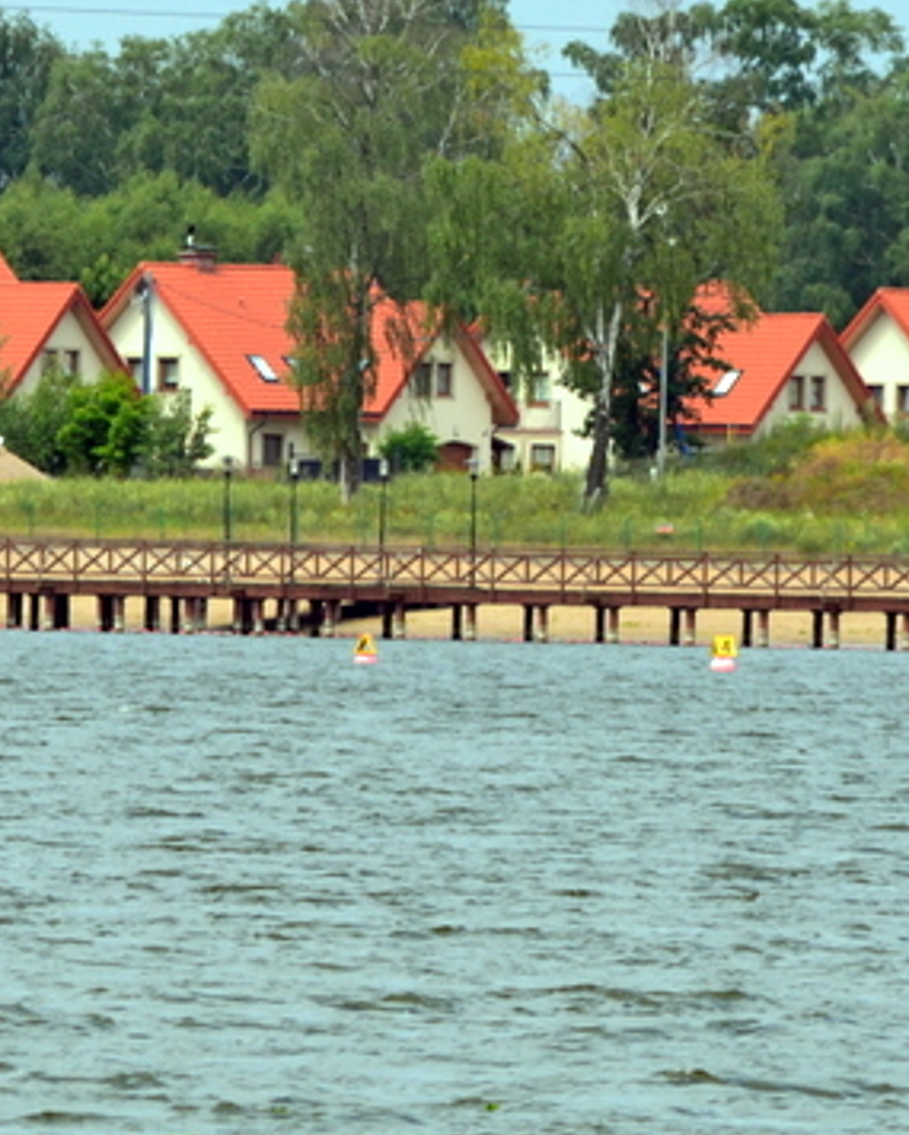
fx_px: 31900
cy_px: 536
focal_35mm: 949
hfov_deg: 1.6
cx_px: -96
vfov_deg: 2.0
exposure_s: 1/400
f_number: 11
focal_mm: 300
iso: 400
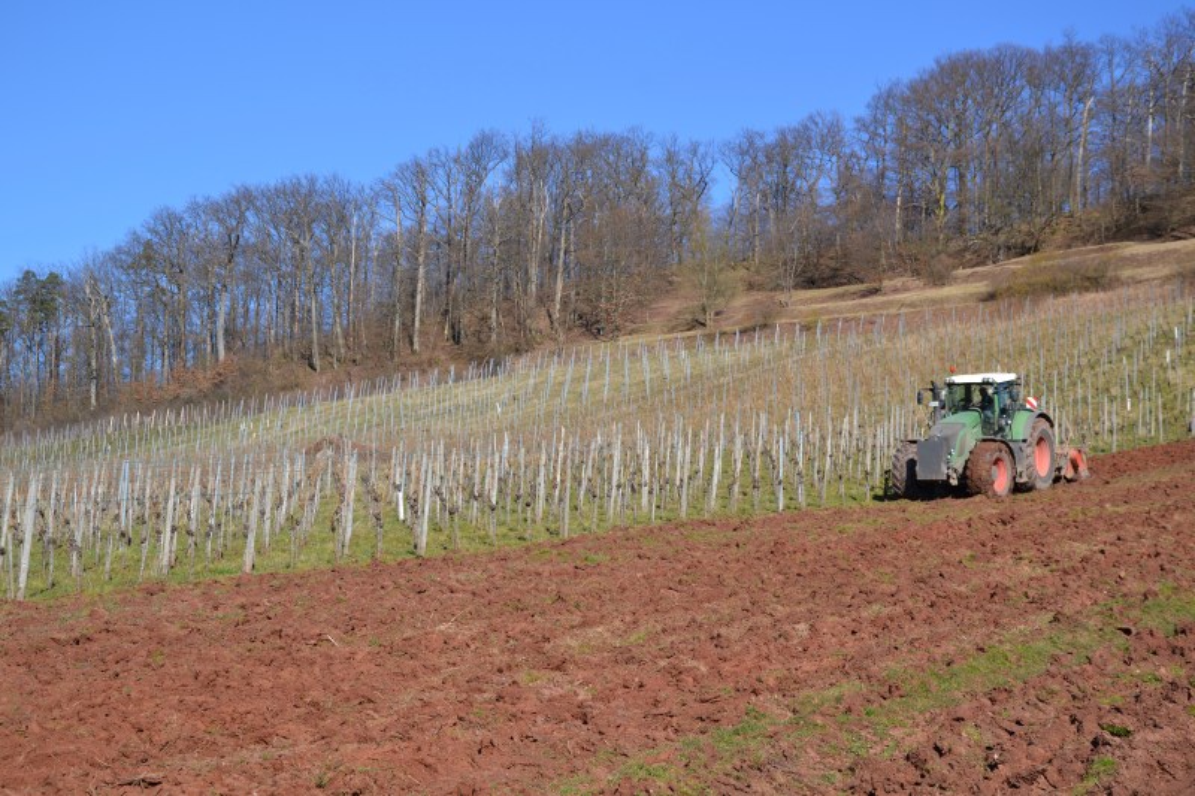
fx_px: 2091
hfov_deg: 31.9
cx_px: 598
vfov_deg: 21.6
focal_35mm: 63
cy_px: 398
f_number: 8
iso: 100
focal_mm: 42
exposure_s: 1/250
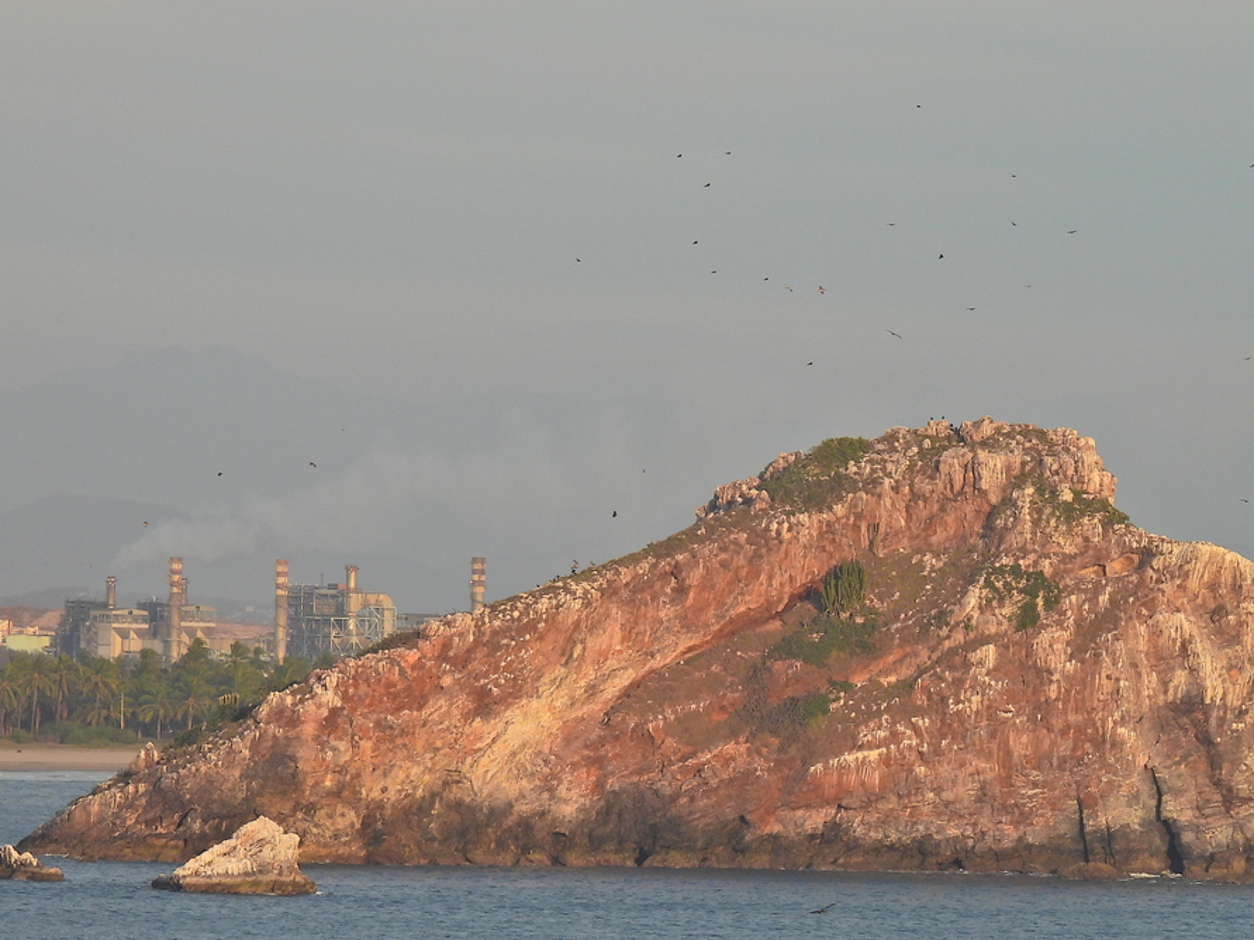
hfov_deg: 4.6
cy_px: 628
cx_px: 805
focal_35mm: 431
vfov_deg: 3.4
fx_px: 15611
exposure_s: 1/320
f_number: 5
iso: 100
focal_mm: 53.5
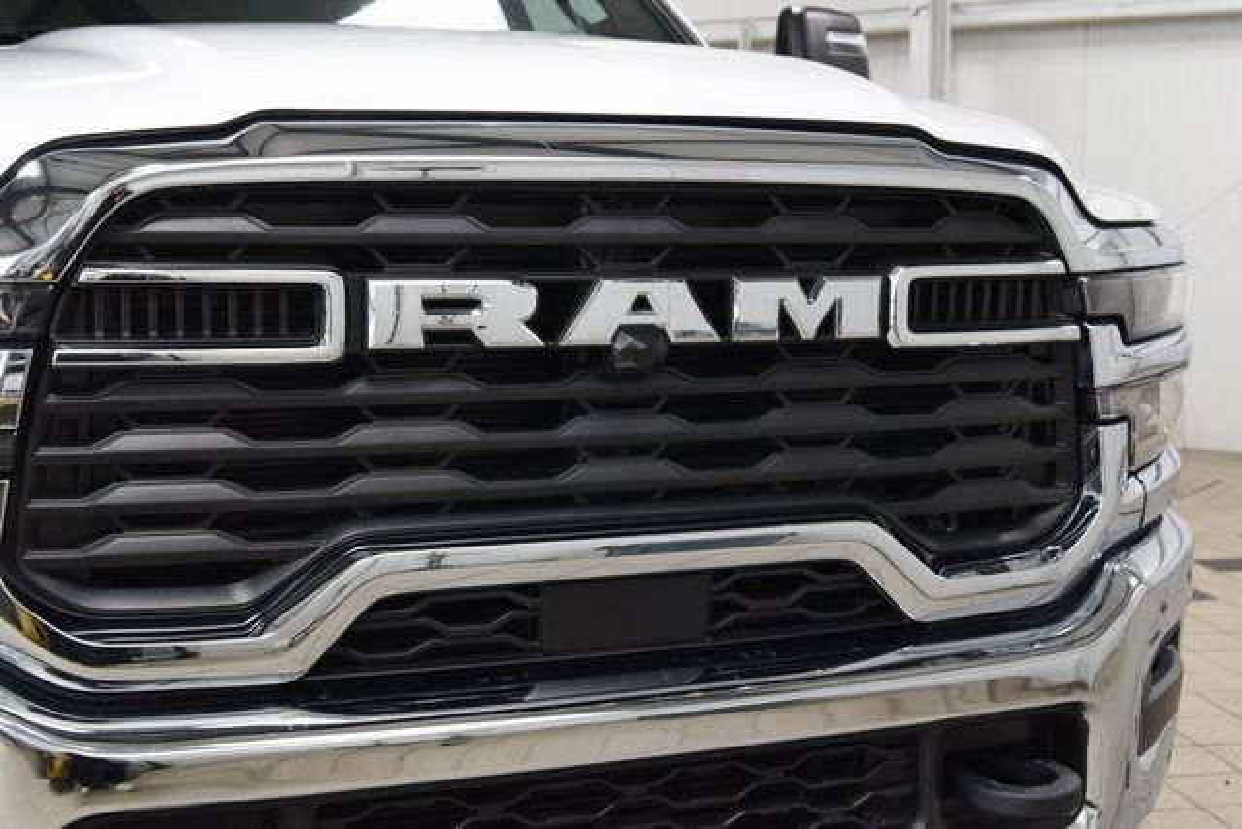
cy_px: 414
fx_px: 1863
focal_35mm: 54
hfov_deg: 36.9
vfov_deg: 25.1
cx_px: 621
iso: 560
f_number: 6.3
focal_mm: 36
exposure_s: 1/15
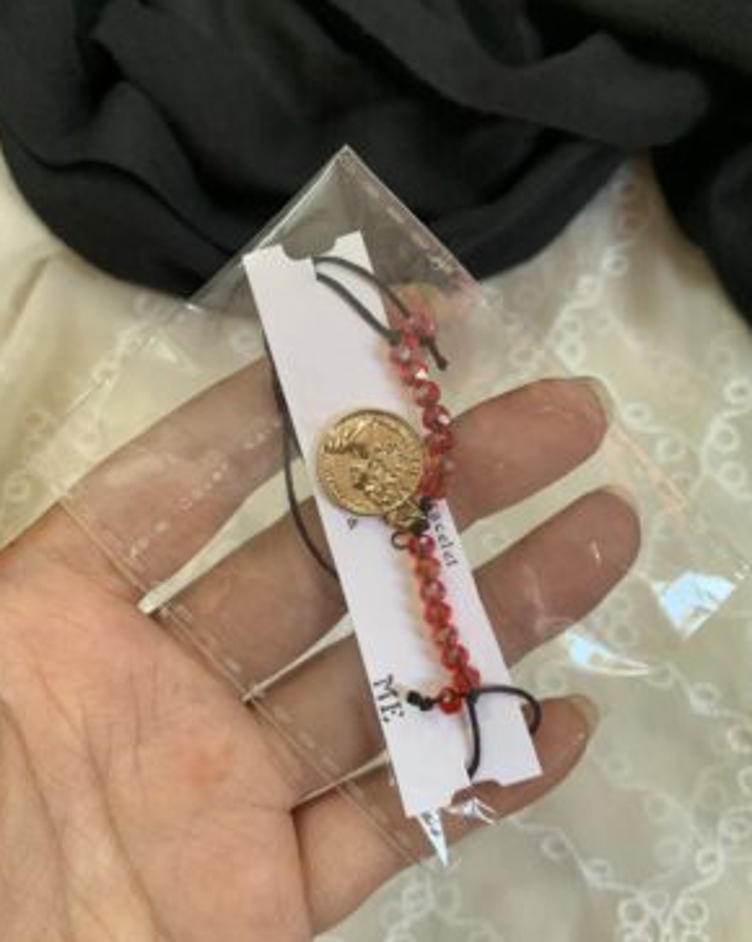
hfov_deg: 51.5
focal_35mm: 28
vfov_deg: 62.2
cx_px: 373
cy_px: 475
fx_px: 780
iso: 125
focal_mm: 4.25
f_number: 1.8
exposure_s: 1/60
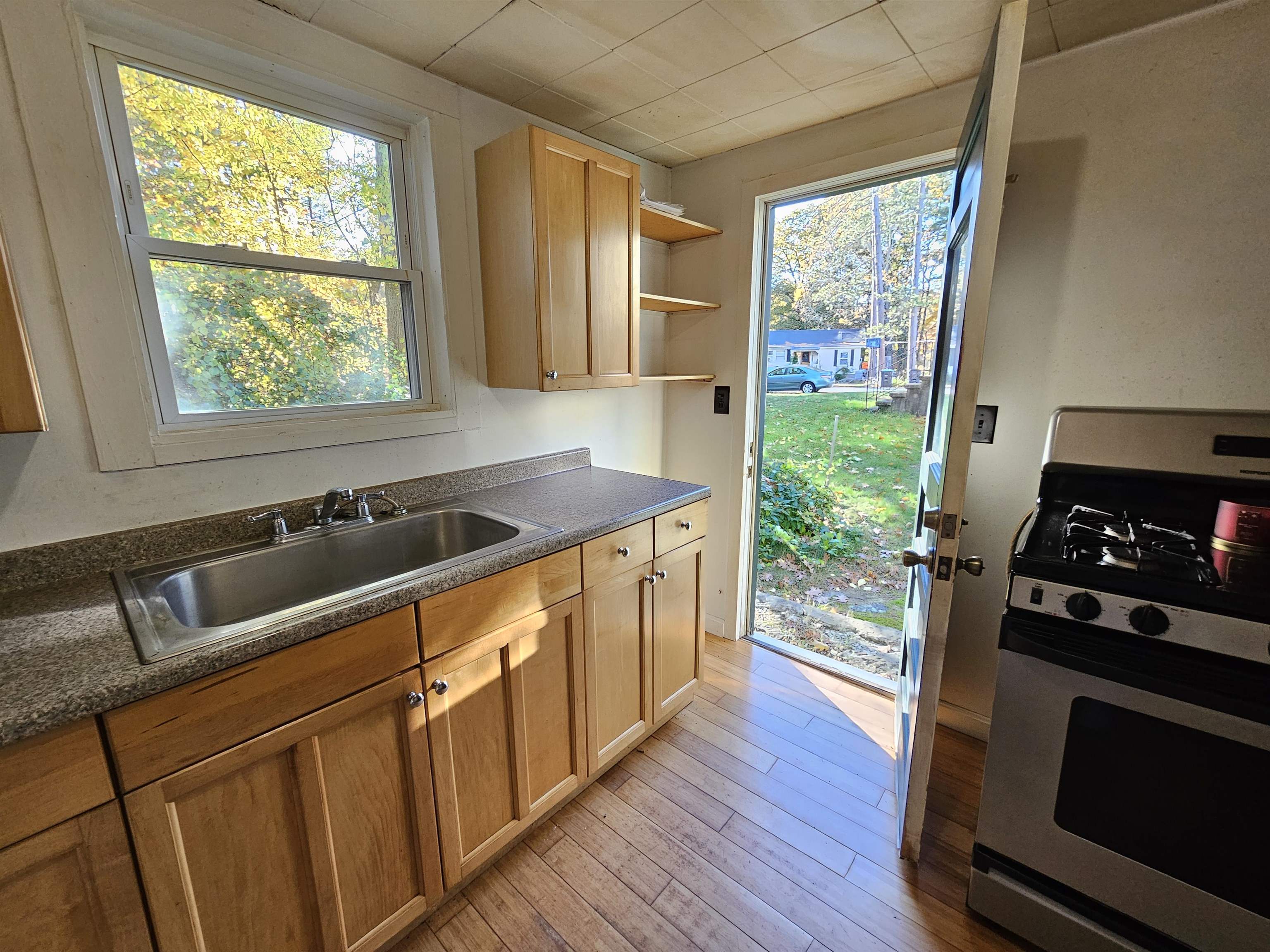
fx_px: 477
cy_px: 476
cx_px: 635
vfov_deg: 89.9
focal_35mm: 13
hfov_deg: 106.2
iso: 200
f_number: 2.2
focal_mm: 2.2
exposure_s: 1/77.4
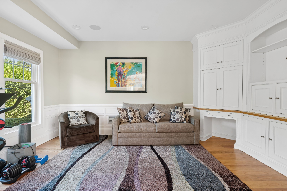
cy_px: 96
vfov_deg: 70.4
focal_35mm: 17
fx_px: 136
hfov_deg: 93.3
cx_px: 144
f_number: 8
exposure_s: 1/3.33
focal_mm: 17
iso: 125
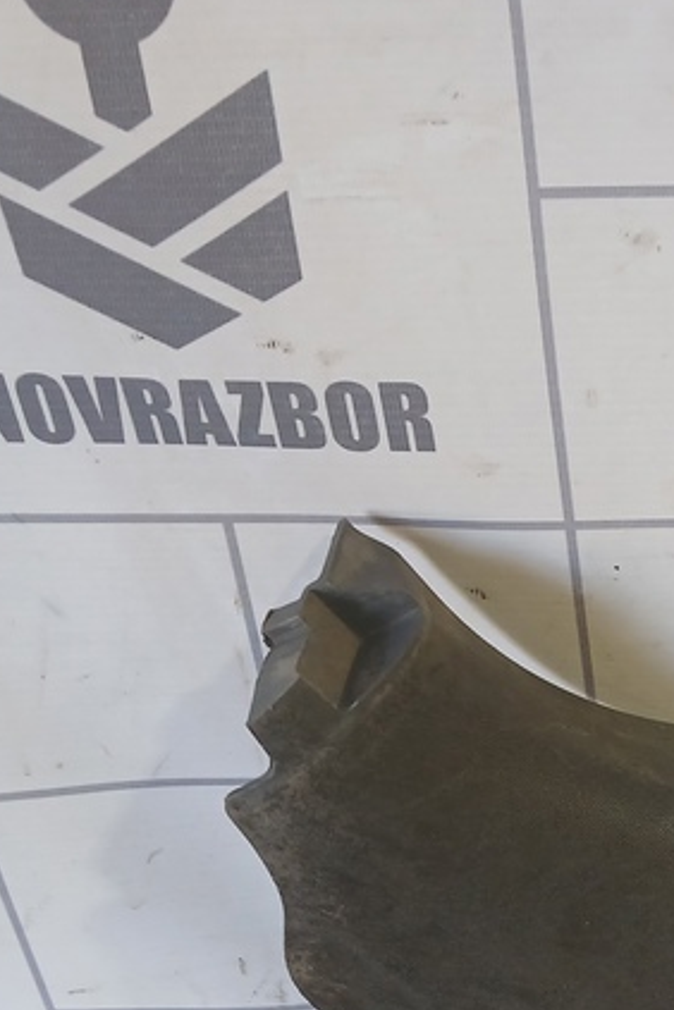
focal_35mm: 68
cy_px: 809
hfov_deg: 18.4
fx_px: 1910
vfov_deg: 29.0
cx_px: 920
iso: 125
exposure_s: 1/50
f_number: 1.8
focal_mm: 4
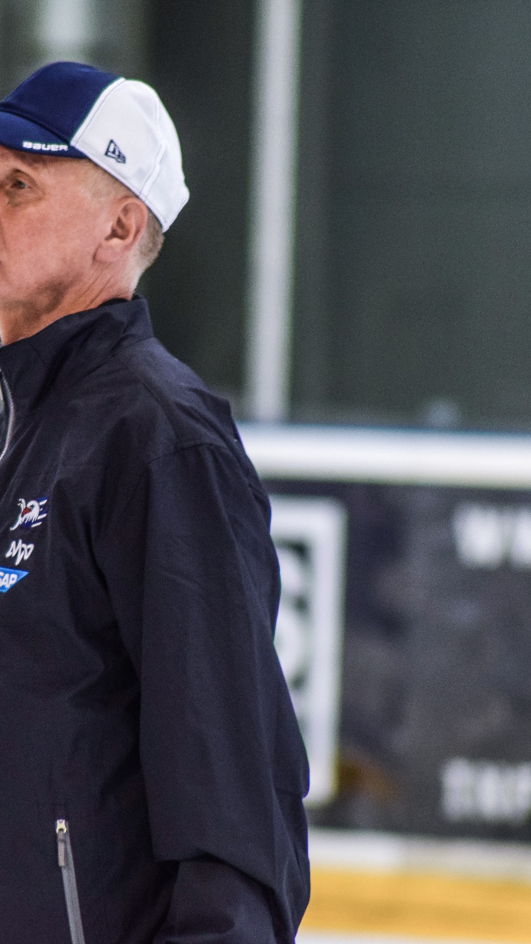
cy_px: 485
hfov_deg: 1.7
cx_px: 138
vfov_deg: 2.9
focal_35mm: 735
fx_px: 18401
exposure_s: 1/125
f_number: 6.3
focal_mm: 300
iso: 1600
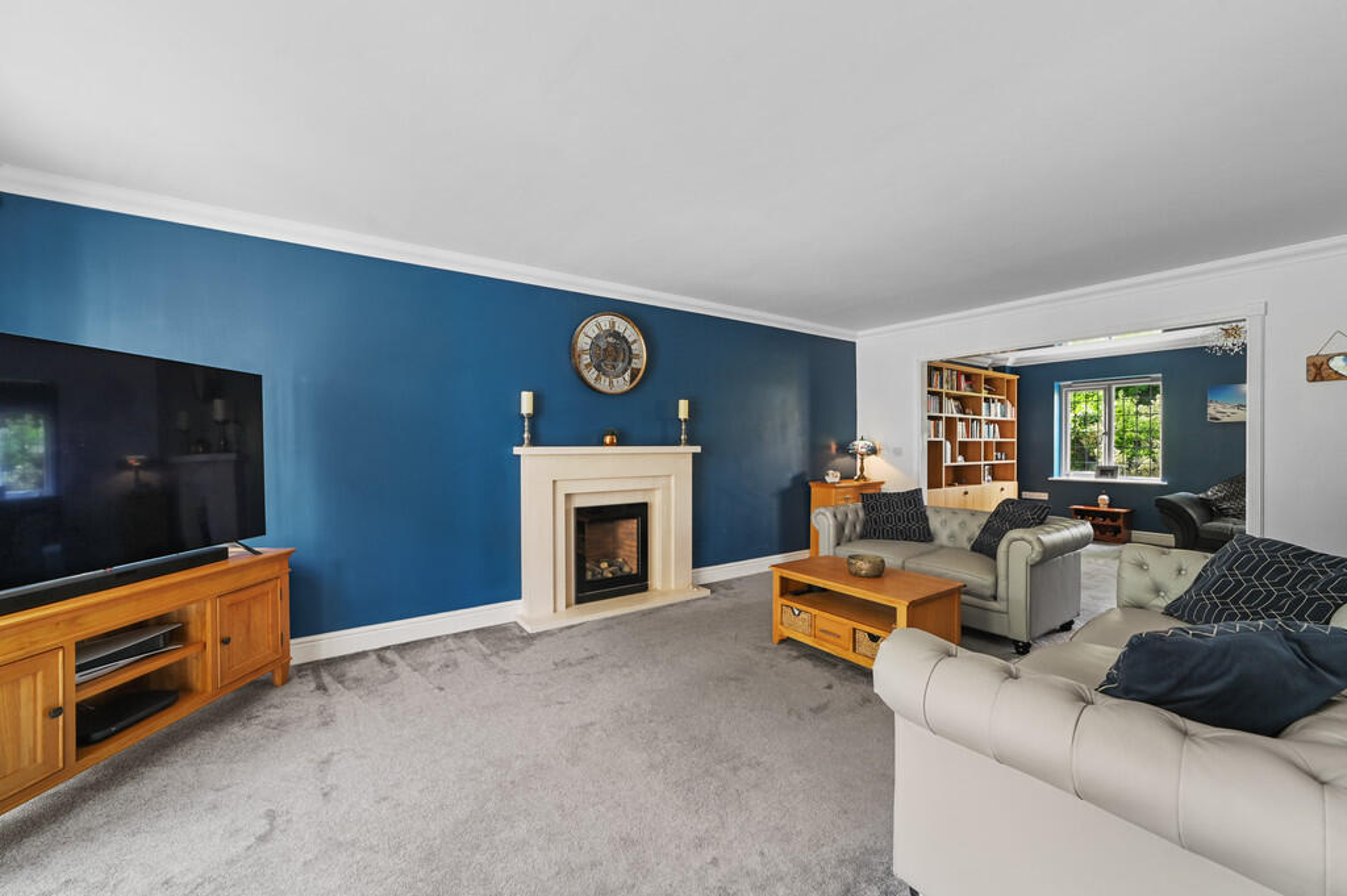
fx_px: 523
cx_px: 674
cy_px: 448
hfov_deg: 104.3
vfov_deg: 81.1
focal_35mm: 14
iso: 400
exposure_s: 1/1.25
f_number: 8
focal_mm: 14
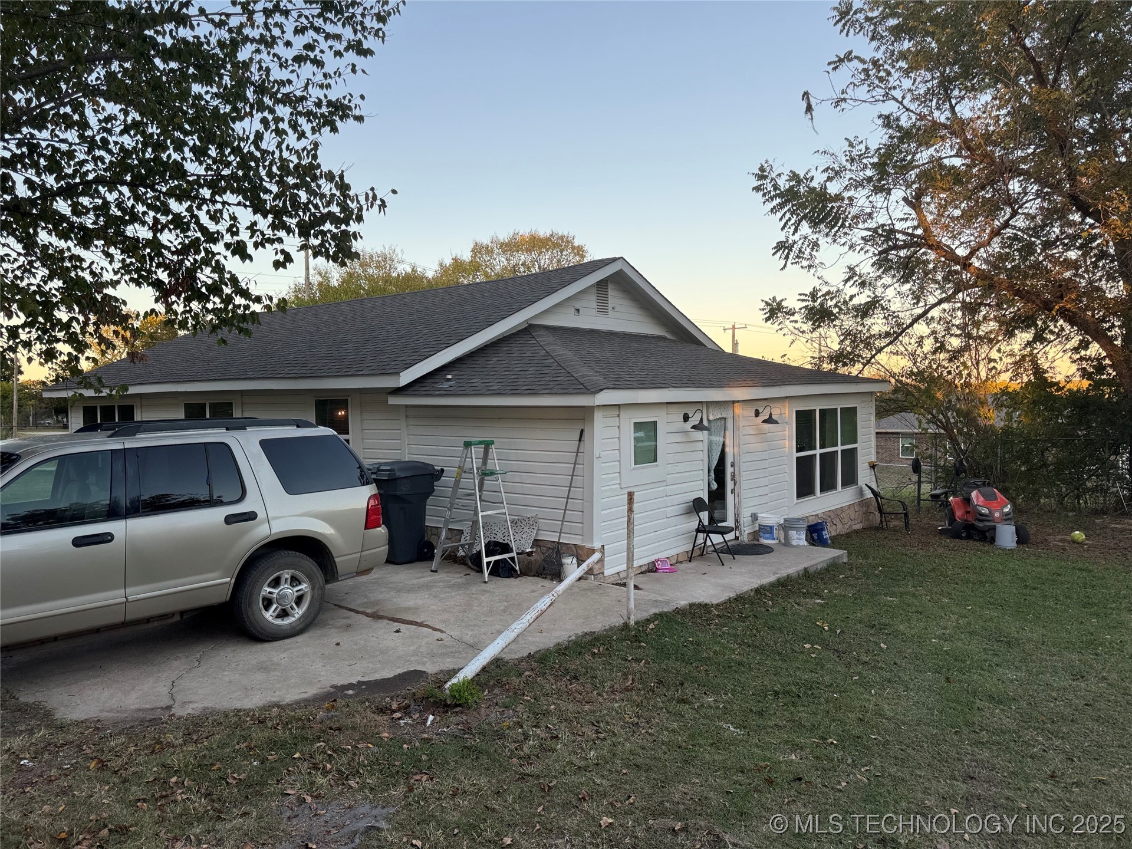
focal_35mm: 24
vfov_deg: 56.8
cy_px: 424
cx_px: 566
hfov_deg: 71.6
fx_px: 785
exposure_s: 1/439
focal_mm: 6.76
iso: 80
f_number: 1.78
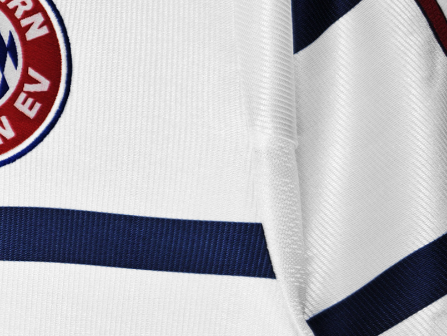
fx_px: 1511
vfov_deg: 12.7
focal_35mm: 117
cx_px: -382
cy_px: 119
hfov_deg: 14.6
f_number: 1.75
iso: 72
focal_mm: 8.67
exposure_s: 1/100
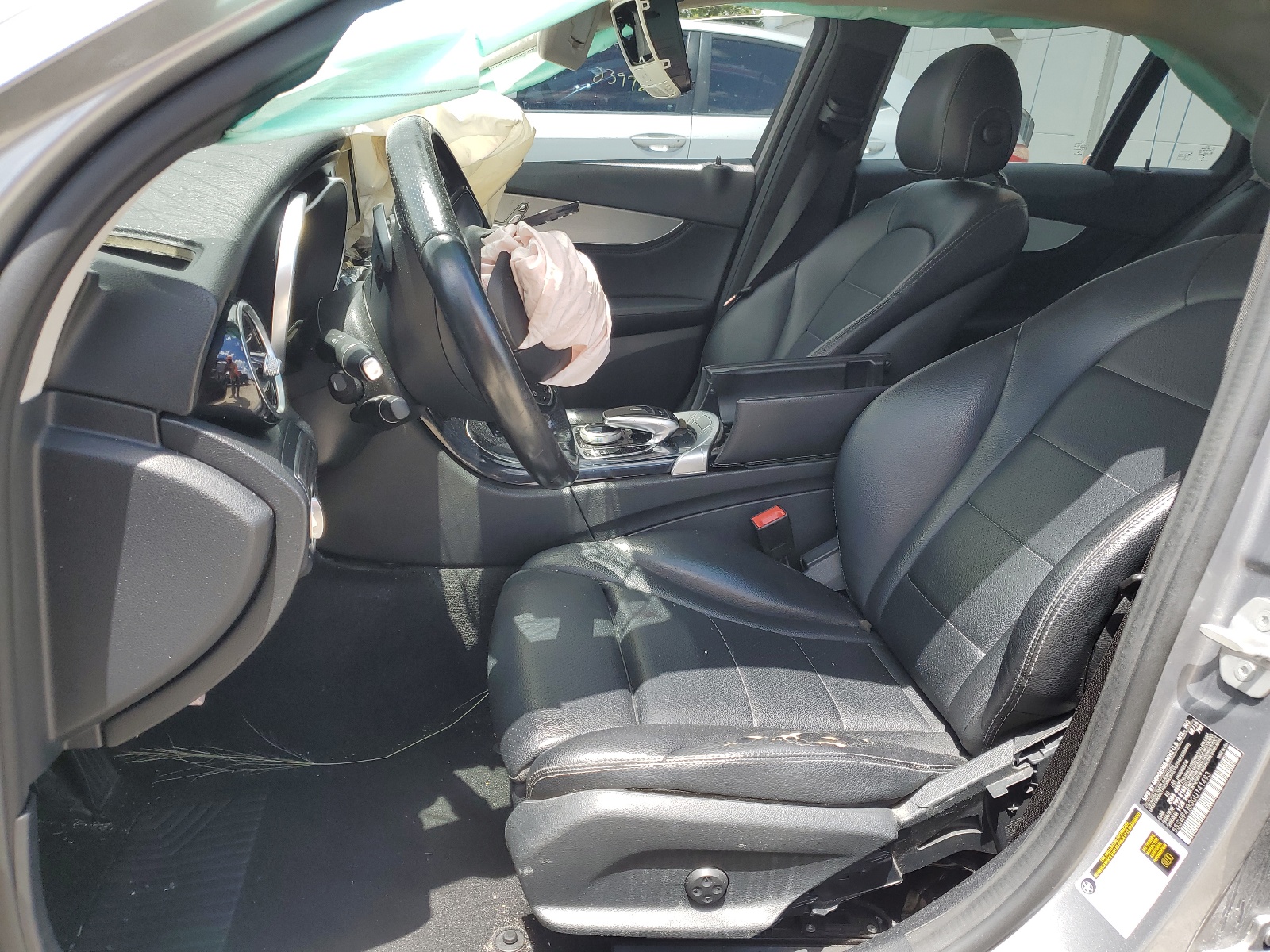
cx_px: 635
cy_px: 476
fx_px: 954
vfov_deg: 53.1
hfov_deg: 67.3
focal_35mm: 26
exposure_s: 1/667
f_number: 1.5
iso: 50
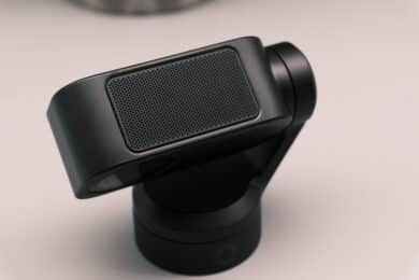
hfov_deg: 27.0
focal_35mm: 75
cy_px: 140
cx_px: 210
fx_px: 873
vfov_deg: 18.2
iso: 1250
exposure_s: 1/150
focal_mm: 50
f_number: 8
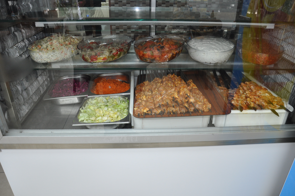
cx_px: 148
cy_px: 98
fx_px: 221
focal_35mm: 27
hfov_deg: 67.4
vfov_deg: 47.8
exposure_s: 1/125
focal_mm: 18
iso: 560
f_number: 3.5
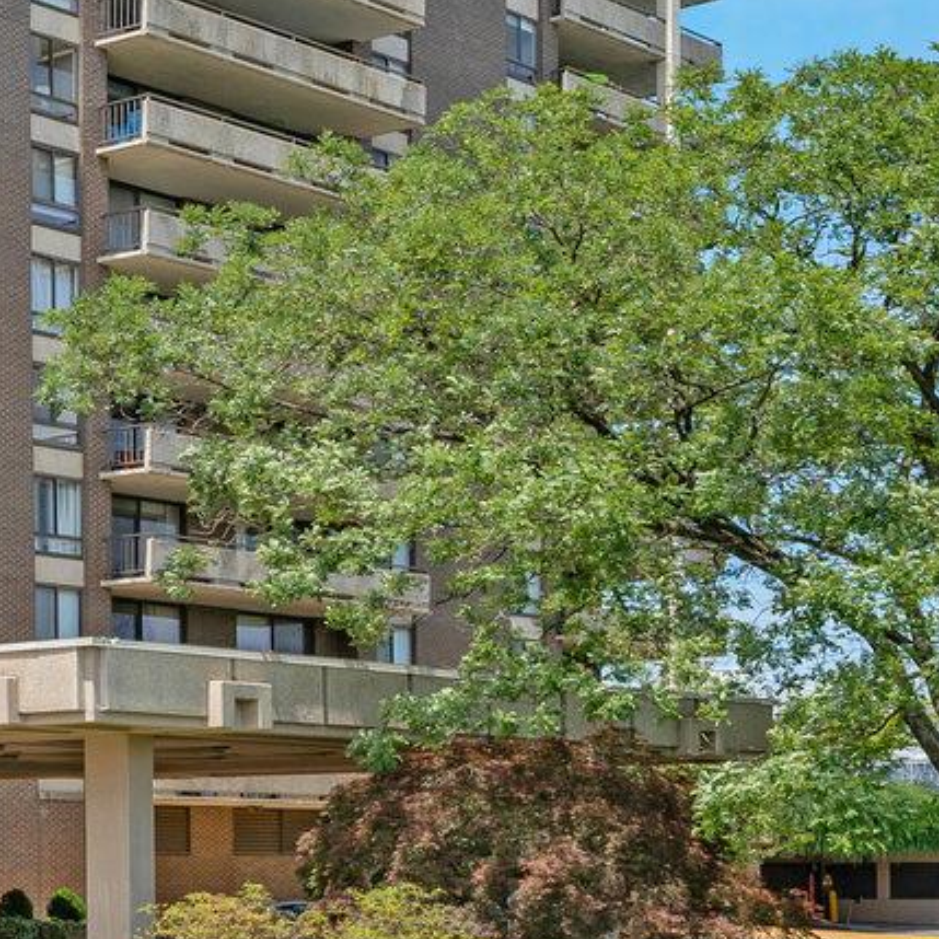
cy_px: -132
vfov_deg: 21.1
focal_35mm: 77
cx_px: 81
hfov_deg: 21.8
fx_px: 2376
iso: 100
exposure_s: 1/250
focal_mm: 19.1
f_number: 8
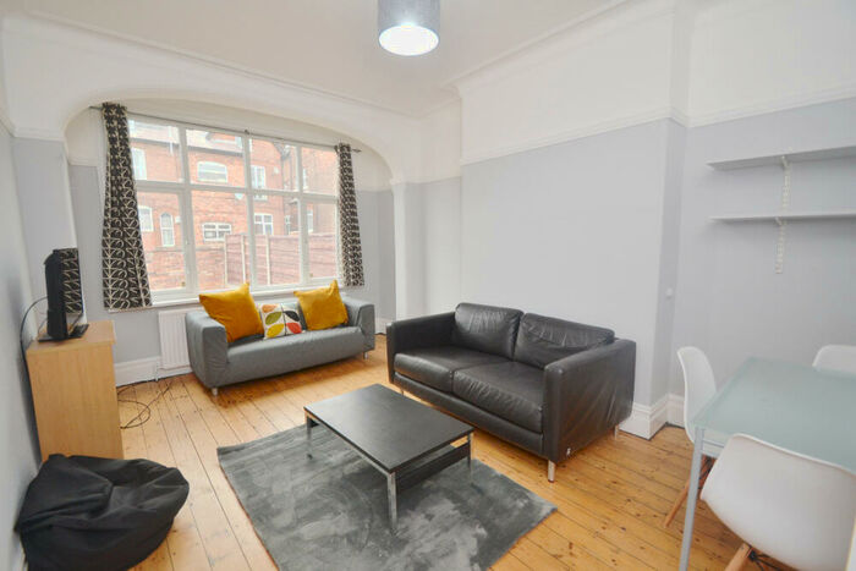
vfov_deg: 77.4
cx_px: 428
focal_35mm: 15
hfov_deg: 100.4
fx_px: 357
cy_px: 286
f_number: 4.5
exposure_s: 1/80
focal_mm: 10
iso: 400
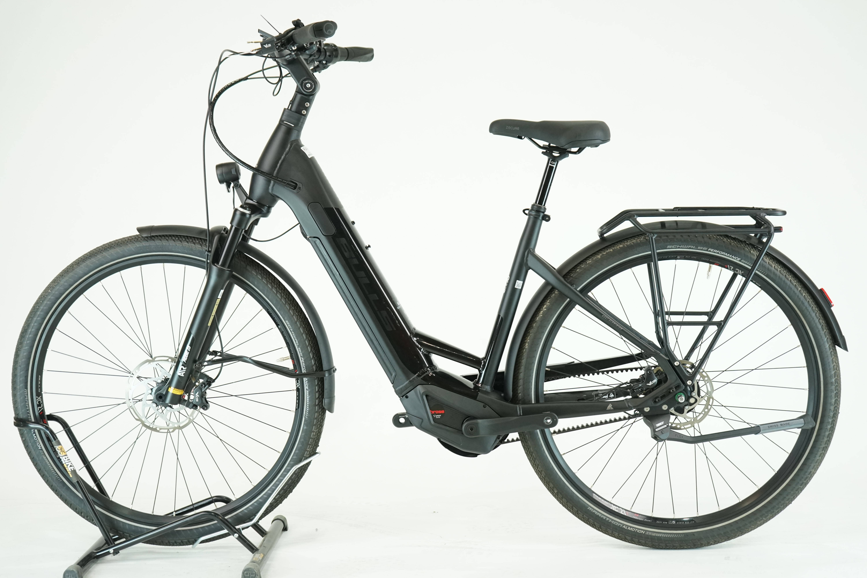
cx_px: 434
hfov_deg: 38.2
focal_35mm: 52
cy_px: 289
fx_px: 1252
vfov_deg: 26.0
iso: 1600
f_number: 5
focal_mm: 52
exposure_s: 1/200
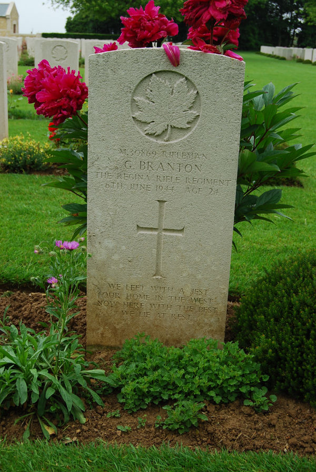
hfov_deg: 26.6
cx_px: 158
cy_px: 236
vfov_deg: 38.8
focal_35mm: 51
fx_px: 669
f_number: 6.3
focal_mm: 34
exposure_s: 1/160
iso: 200
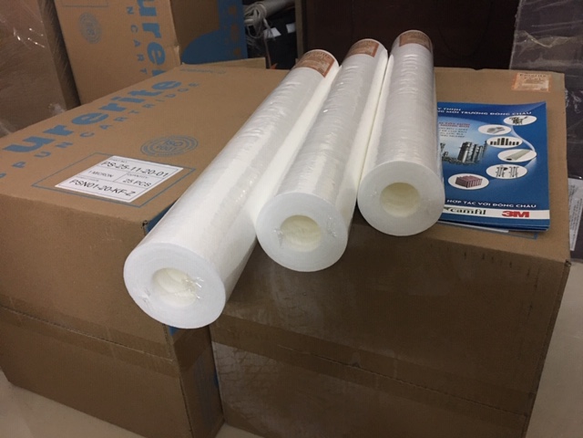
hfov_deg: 61.7
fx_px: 488
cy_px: 219
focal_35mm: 29
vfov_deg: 48.2
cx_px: 292
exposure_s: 1/8
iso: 125
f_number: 2.2
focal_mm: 4.15
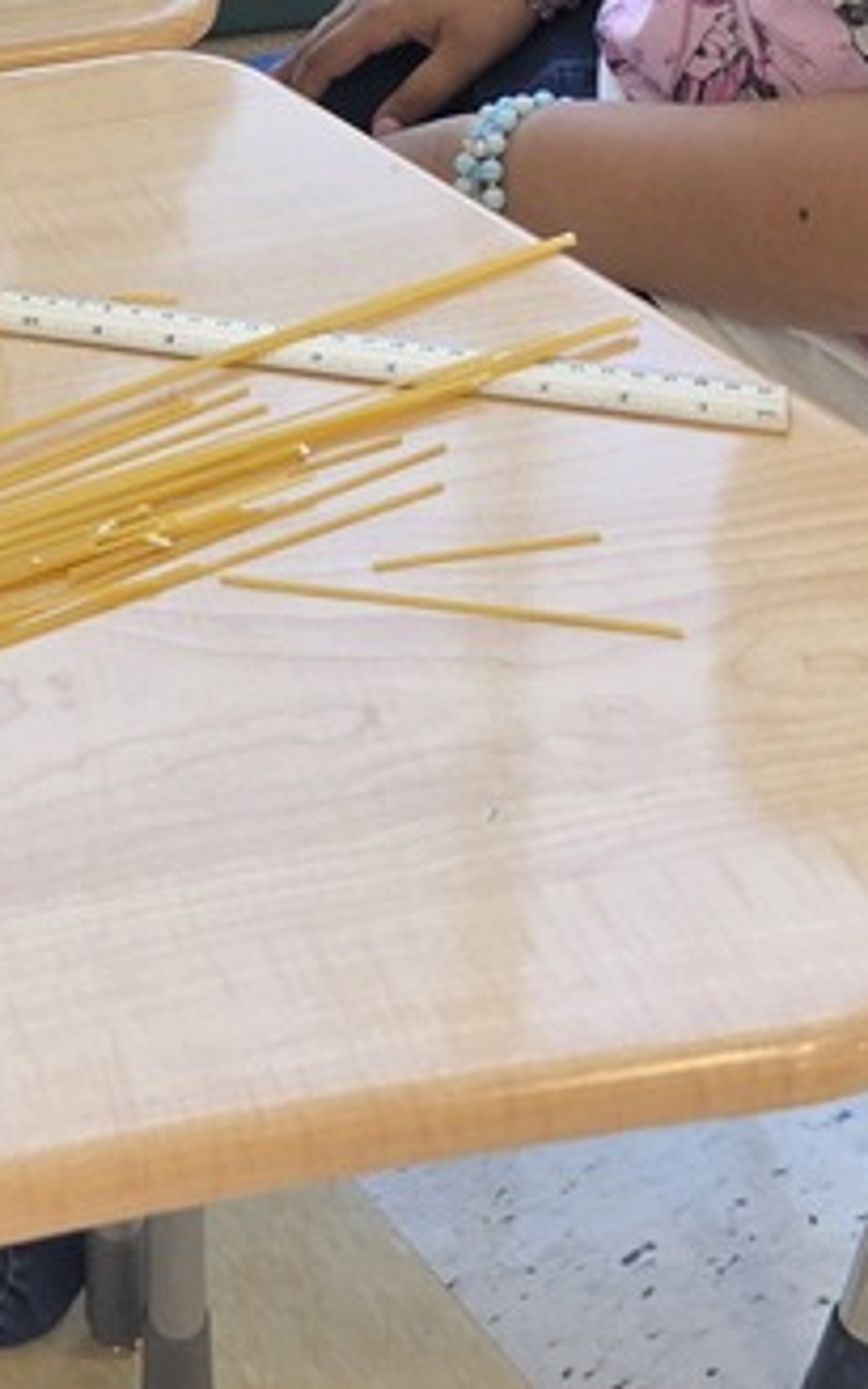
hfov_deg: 16.4
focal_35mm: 76
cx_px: -191
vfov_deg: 24.2
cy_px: -360
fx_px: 2877
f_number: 1.7
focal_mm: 6.3
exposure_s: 1/120
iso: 40
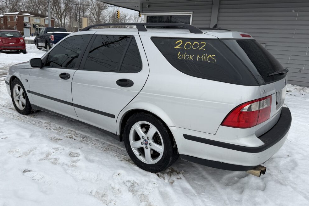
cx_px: 149
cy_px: 99
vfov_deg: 49.5
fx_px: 223
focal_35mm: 26
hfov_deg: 69.4
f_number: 1.78
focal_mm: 6.76
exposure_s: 1/3759
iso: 80
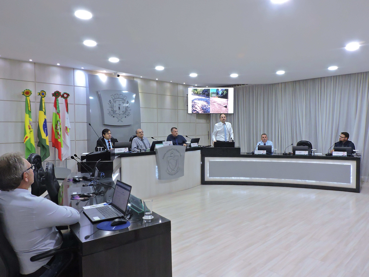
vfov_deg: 56.8
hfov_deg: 71.6
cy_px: 138
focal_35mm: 24
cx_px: 184
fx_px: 256
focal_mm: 4.3
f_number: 4.7
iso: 800
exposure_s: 1/30
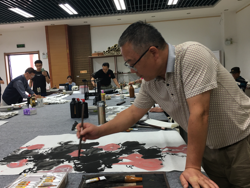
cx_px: 126
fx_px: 238
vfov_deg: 42.9
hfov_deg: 55.4
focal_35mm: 33
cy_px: 95
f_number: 2.2
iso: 40
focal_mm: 4.15
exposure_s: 1/17
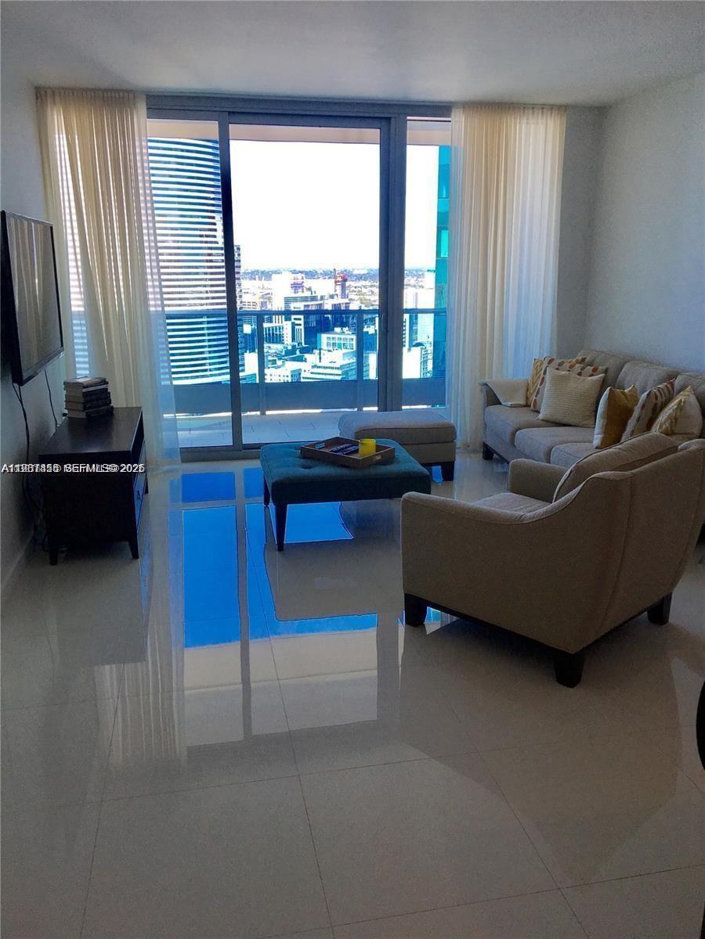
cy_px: 470
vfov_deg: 61.7
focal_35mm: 29
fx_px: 787
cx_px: 352
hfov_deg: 48.2
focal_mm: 4.15
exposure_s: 1/200
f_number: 2.2
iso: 25
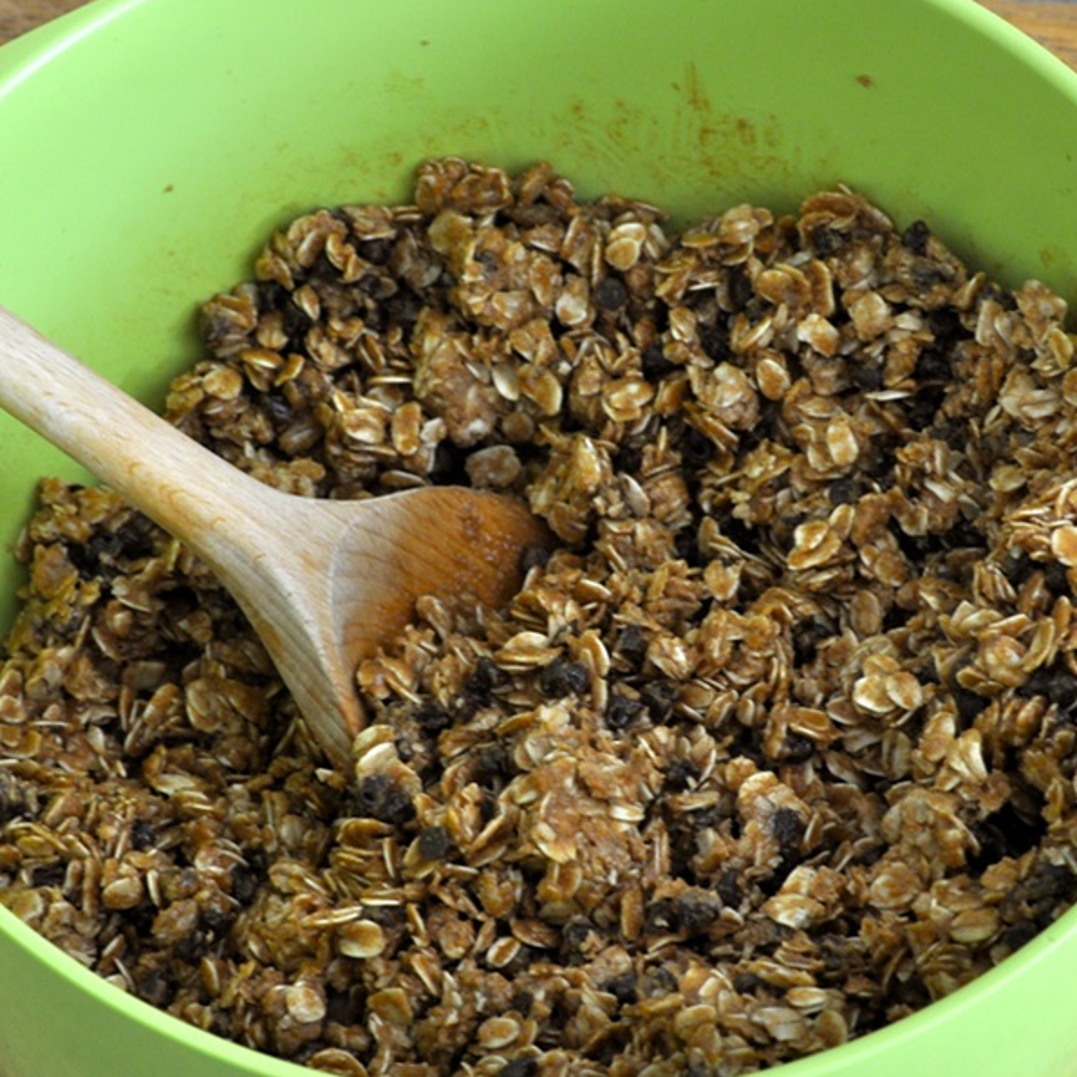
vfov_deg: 13.7
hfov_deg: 13.7
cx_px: 607
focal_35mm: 127
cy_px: 538
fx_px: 4470
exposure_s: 1/8
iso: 400
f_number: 13
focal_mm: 66
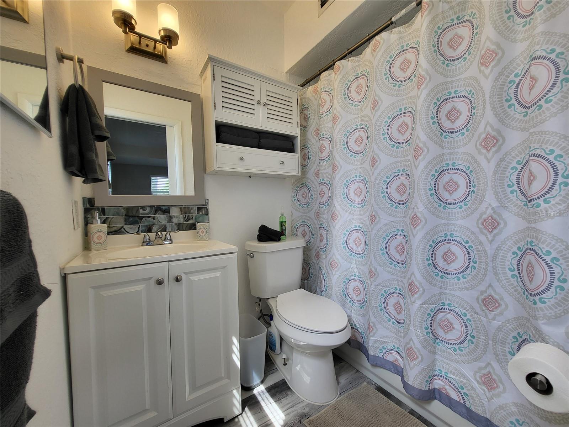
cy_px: 214
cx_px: 284
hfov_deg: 106.2
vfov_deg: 89.9
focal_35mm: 13
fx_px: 214
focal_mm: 1.74
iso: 40
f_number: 2.2
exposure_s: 1/60
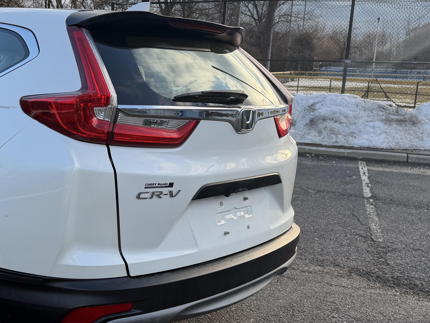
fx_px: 534
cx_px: 86
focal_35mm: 43
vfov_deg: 33.5
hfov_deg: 41.9
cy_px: 139
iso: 80
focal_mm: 6.76
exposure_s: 1/992
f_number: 1.78
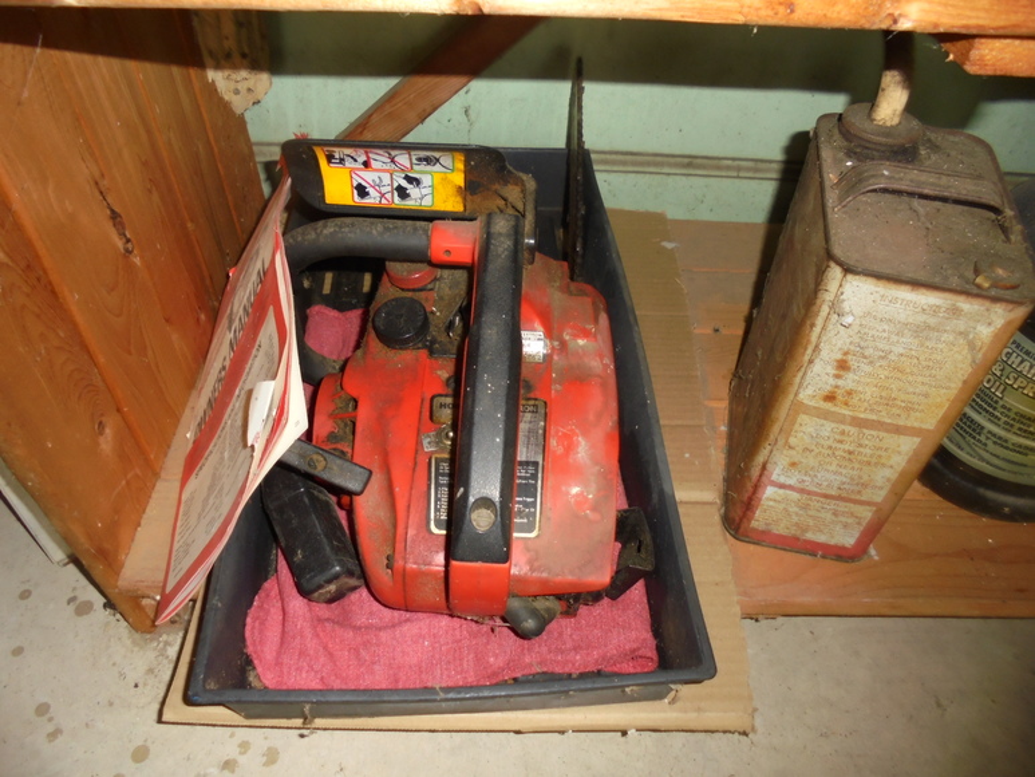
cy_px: 388
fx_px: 778
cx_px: 518
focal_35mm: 26
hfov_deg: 67.3
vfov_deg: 53.1
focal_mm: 4.6
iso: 200
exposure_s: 1/30
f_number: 3.5
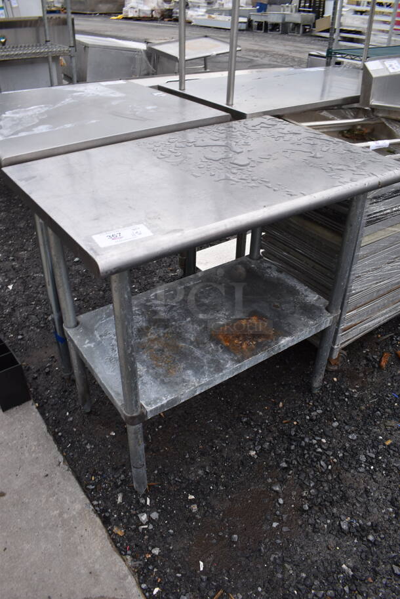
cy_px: 300
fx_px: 449
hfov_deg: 48.0
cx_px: 200
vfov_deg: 67.3
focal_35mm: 27
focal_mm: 18
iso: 200
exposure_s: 1/250
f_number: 7.1
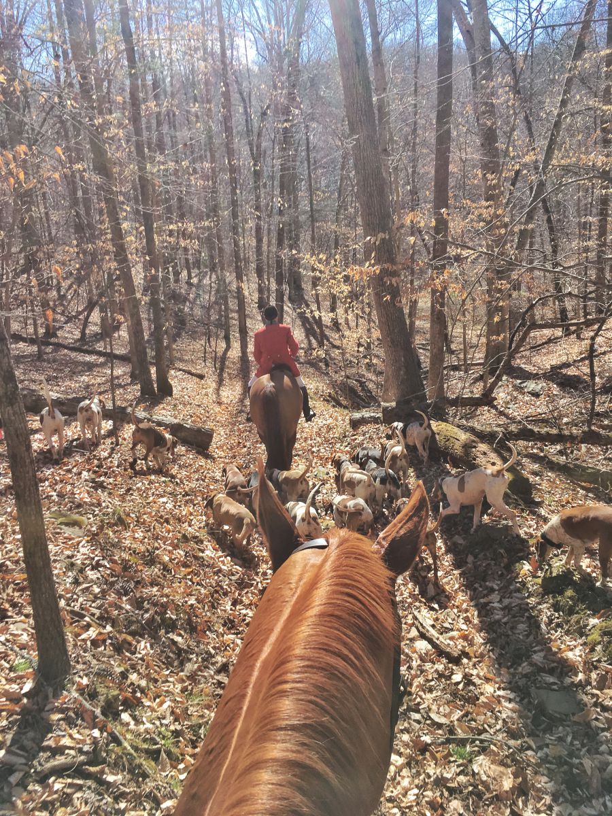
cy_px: 408
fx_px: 684
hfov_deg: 48.2
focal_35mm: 29
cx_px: 306
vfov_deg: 61.7
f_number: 2.2
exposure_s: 1/657
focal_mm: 4.15
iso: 25
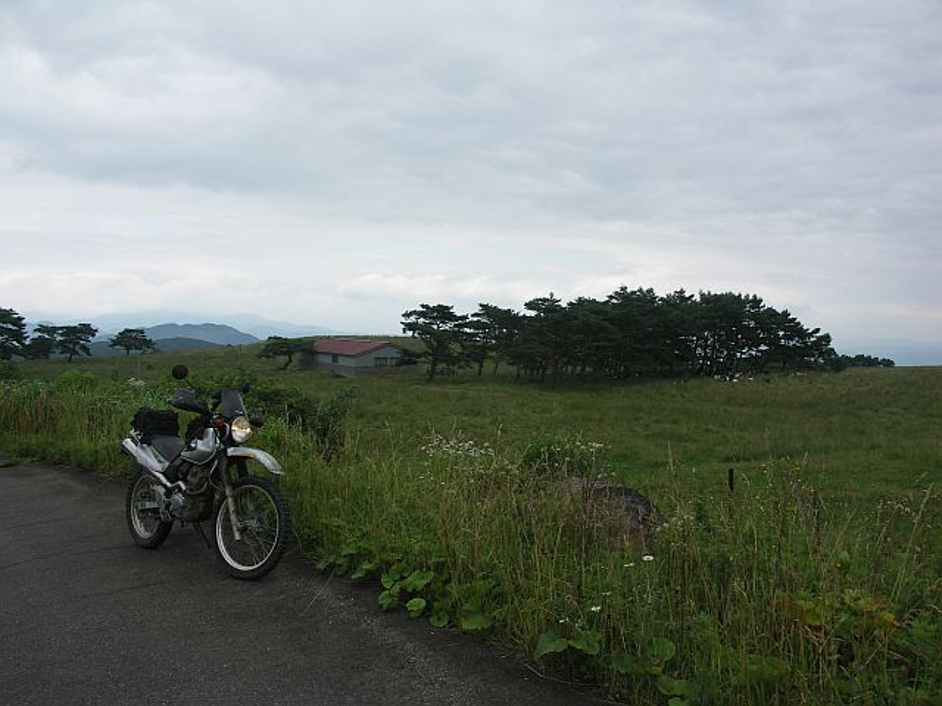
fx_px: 762
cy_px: 353
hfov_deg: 63.4
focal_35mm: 28
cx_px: 471
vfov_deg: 49.7
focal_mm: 7.2
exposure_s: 1/200
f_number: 5.6
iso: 50
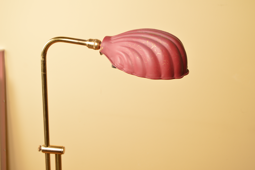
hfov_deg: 31.9
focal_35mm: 63
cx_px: 128
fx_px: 446
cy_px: 85
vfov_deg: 21.5
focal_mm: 42
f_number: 6.3
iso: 200
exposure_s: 1/160
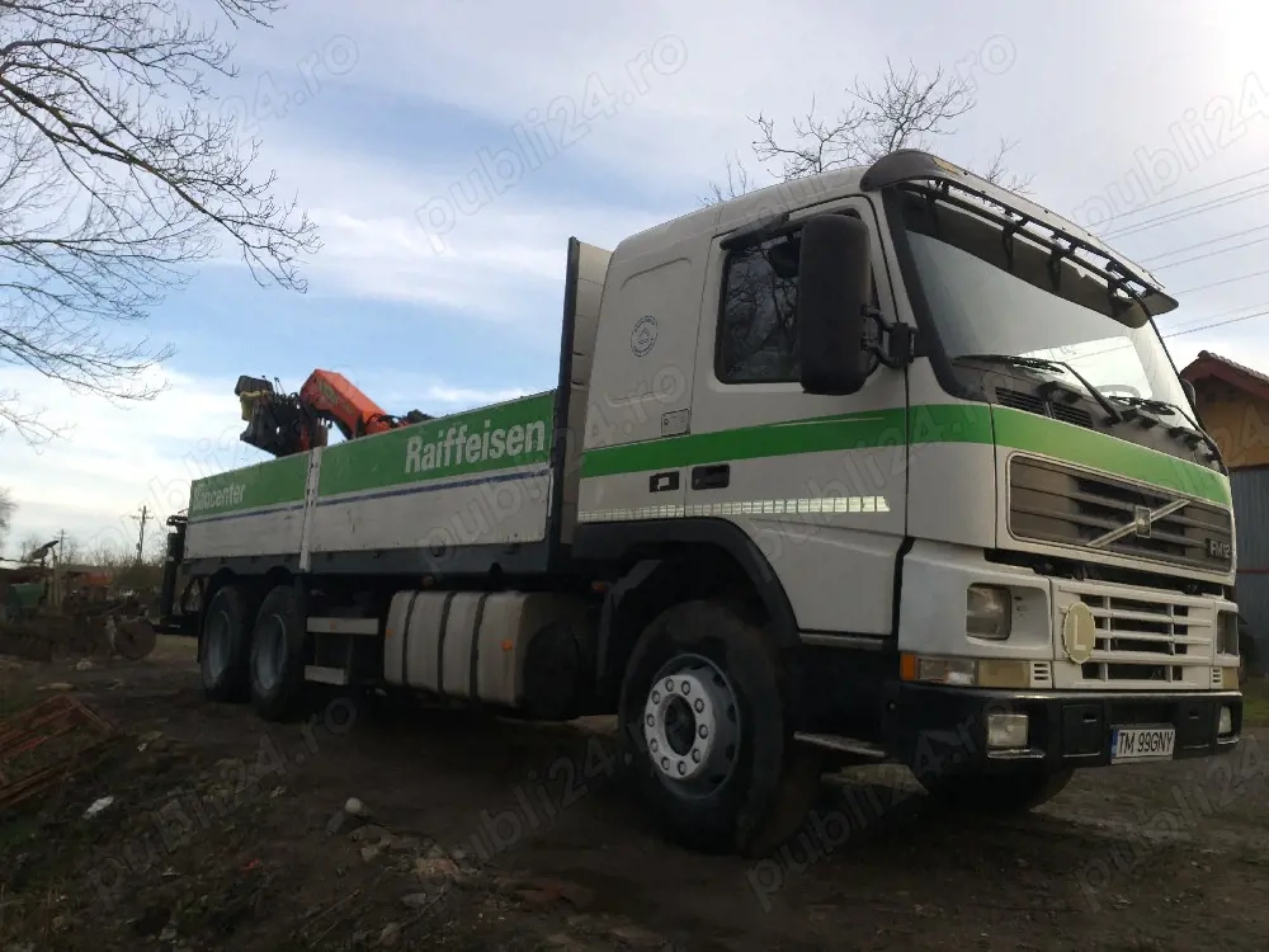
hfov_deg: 67.3
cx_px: 634
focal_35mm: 26
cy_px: 476
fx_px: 953
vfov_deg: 53.1
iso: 40
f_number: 1.7
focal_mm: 3.93
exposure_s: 1/476
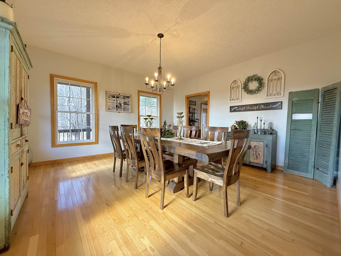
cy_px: 128
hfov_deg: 102.1
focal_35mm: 14
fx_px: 138
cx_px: 170
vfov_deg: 85.7
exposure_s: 1/120
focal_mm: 2.22
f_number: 2.2
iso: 320
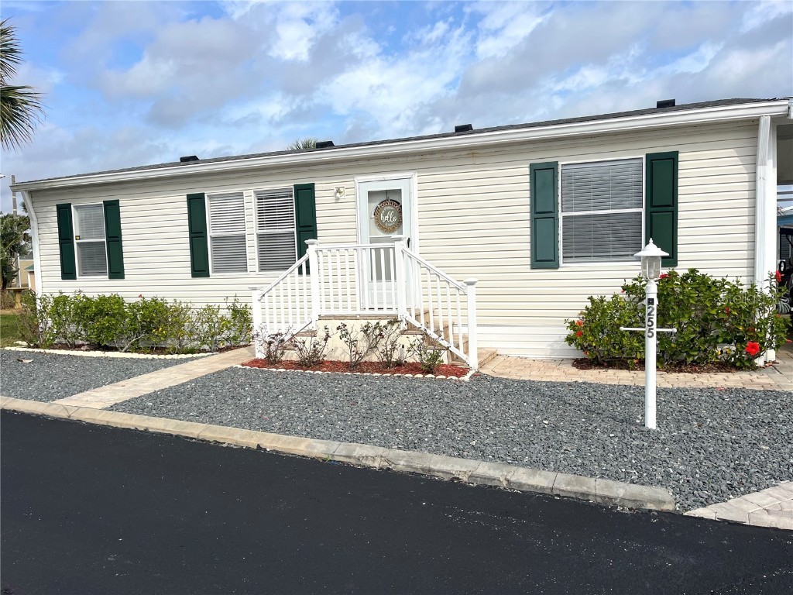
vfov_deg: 53.1
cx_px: 396
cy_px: 298
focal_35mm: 26
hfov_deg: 67.3
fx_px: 596
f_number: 1.6
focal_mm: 5.1
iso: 50
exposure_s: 1/4854
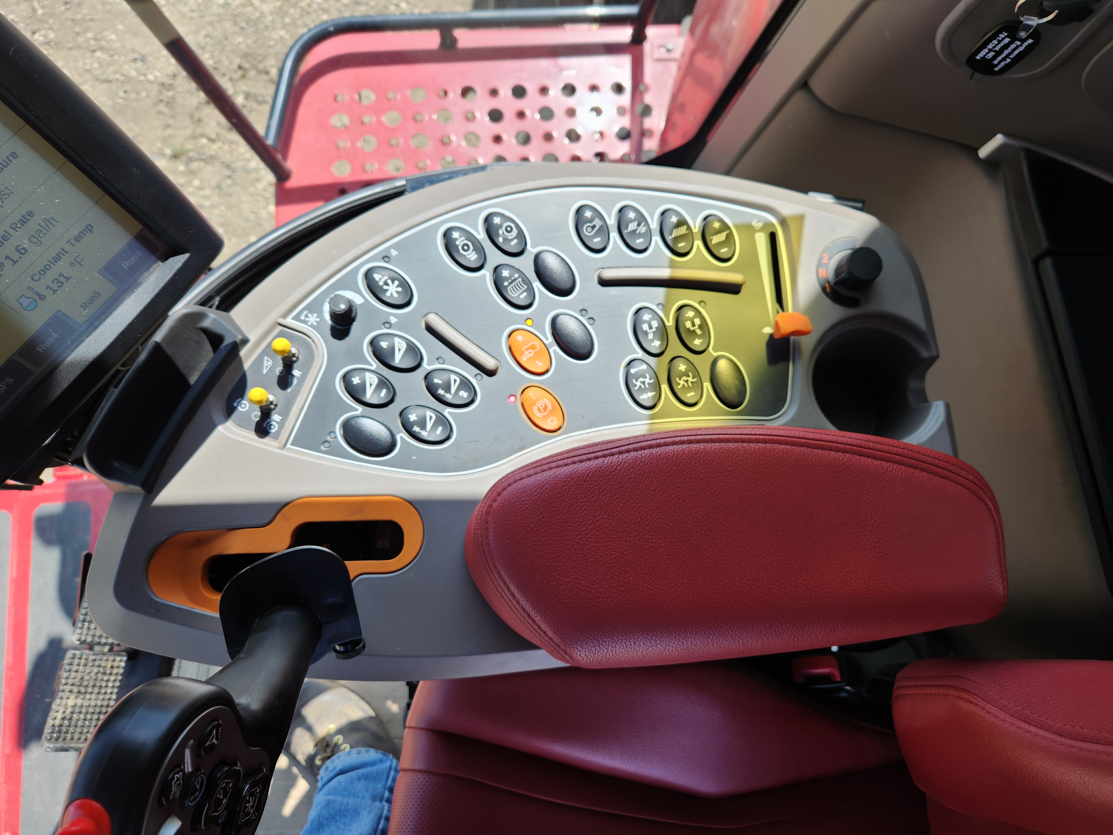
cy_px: 418
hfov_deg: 73.9
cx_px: 556
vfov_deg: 58.9
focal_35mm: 23
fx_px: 740
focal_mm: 5.4
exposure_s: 1/362
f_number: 1.8
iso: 20
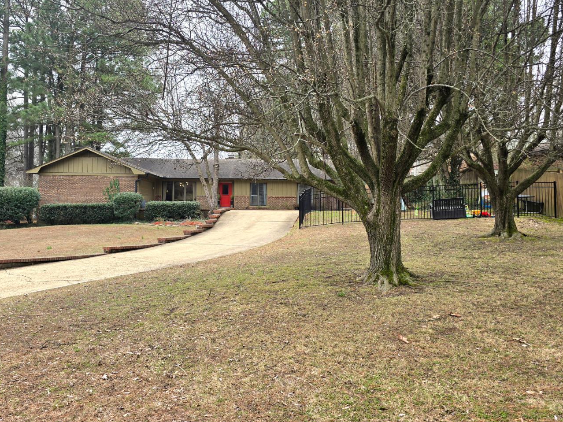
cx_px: 242
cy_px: 175
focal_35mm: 27
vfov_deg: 51.1
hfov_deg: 65.0
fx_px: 439
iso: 12
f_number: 1.7
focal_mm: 6.3
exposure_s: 1/303
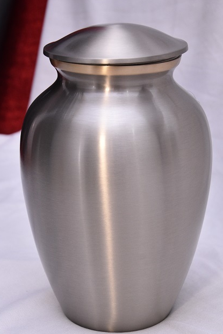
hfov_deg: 14.6
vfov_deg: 21.7
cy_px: 162
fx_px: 873
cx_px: 119
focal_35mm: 94
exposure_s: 1/125
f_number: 6.3
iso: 800
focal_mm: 52
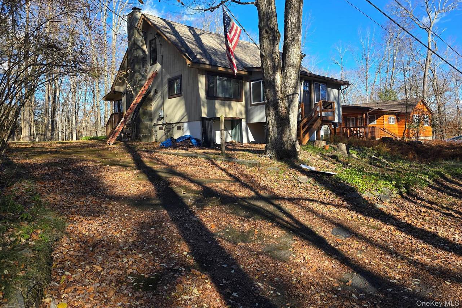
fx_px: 308
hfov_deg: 73.7
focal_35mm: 24
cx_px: 231
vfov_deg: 53.0
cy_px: 135
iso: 12
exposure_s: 1/250
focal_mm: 6.3
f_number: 1.7
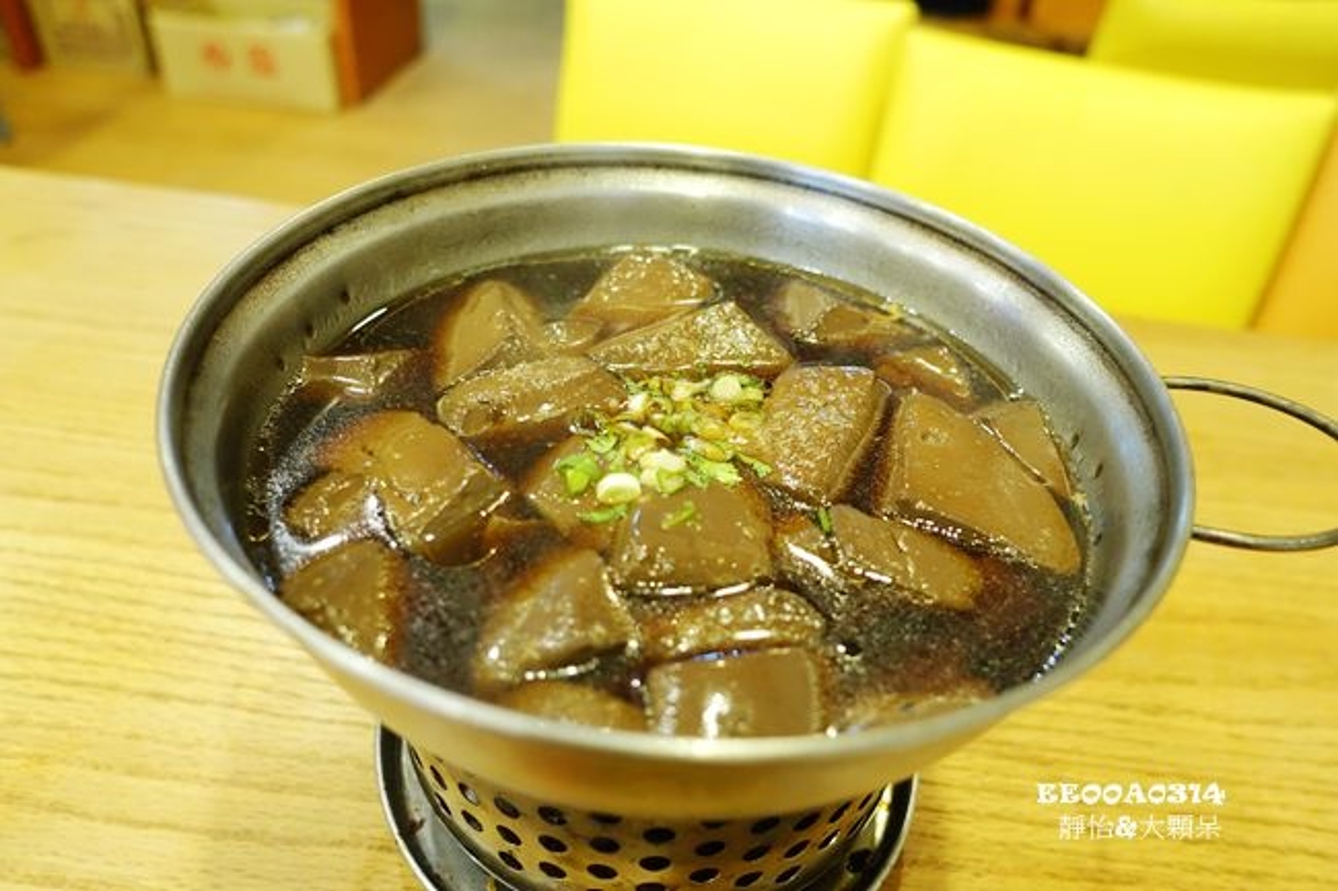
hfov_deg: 73.8
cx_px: 669
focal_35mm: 24
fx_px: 892
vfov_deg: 53.1
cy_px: 446
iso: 800
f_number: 2.2
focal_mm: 8.8
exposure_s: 1/20
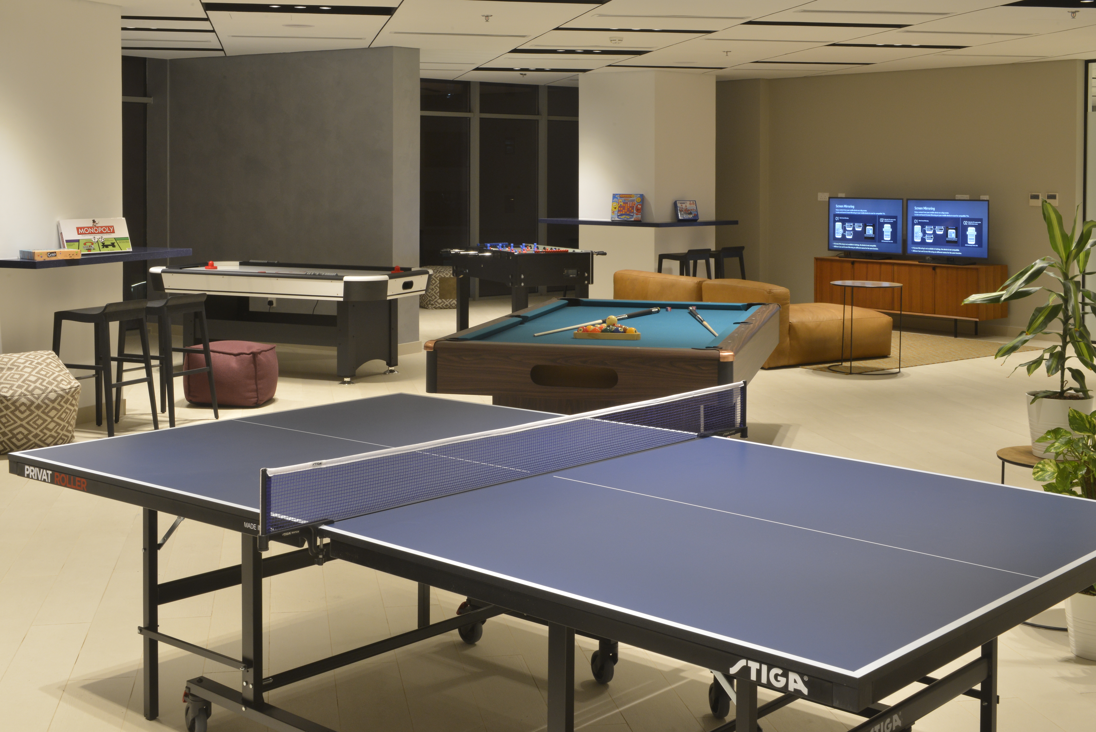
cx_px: 548
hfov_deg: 43.6
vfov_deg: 29.9
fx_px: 1370
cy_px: 366
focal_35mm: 45
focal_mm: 45
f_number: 18
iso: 640
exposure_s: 1
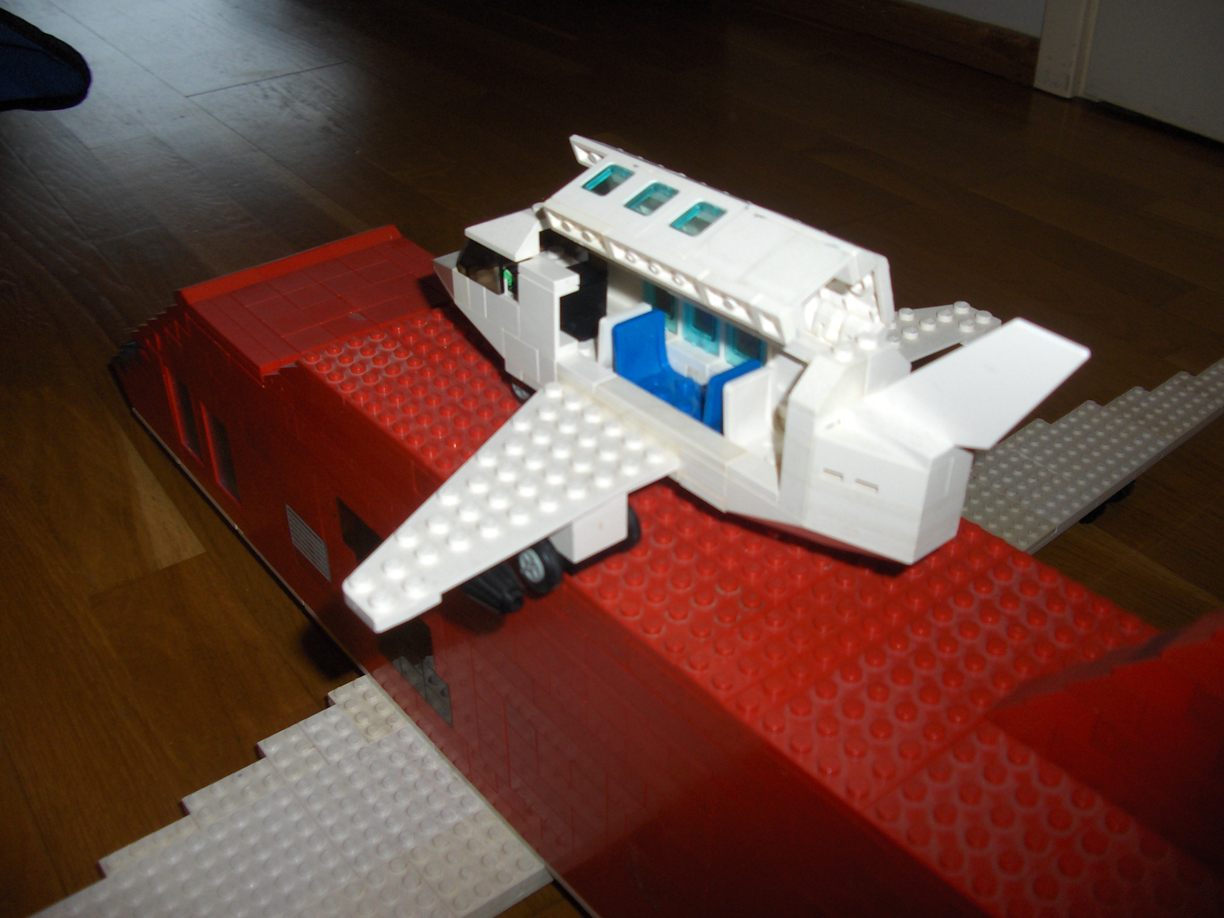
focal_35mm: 35
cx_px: 612
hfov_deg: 52.6
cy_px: 459
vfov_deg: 40.7
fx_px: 1238
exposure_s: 1/60
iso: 100
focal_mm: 5.8
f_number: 2.6
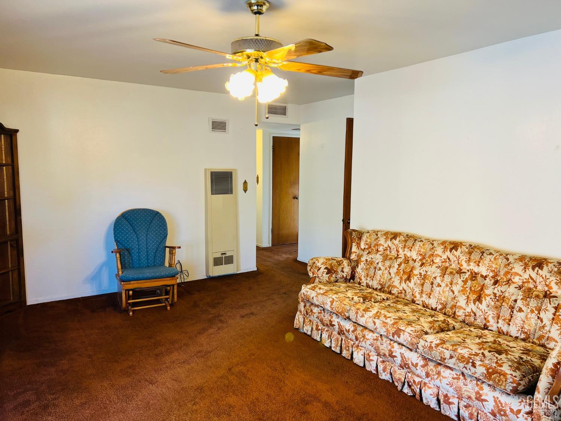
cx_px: 280
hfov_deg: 67.3
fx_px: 421
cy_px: 210
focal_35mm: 26
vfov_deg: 53.1
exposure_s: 1/60
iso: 80
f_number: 1.5
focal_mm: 5.7
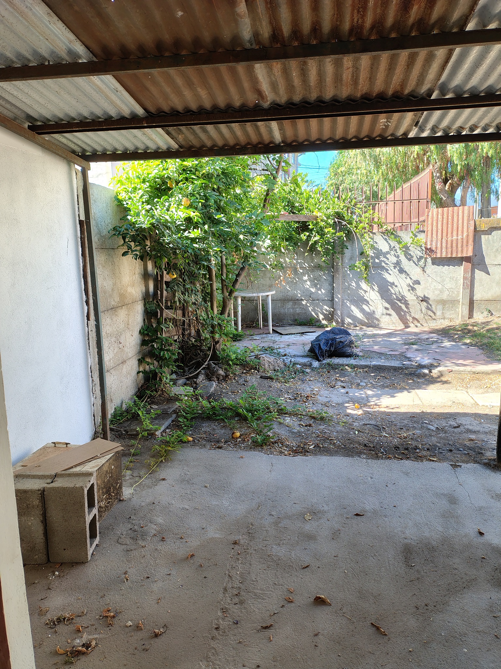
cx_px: 250
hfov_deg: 54.9
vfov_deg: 69.4
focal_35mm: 25
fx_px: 482
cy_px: 334
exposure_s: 1/118
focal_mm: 4.71
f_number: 1.7
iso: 143
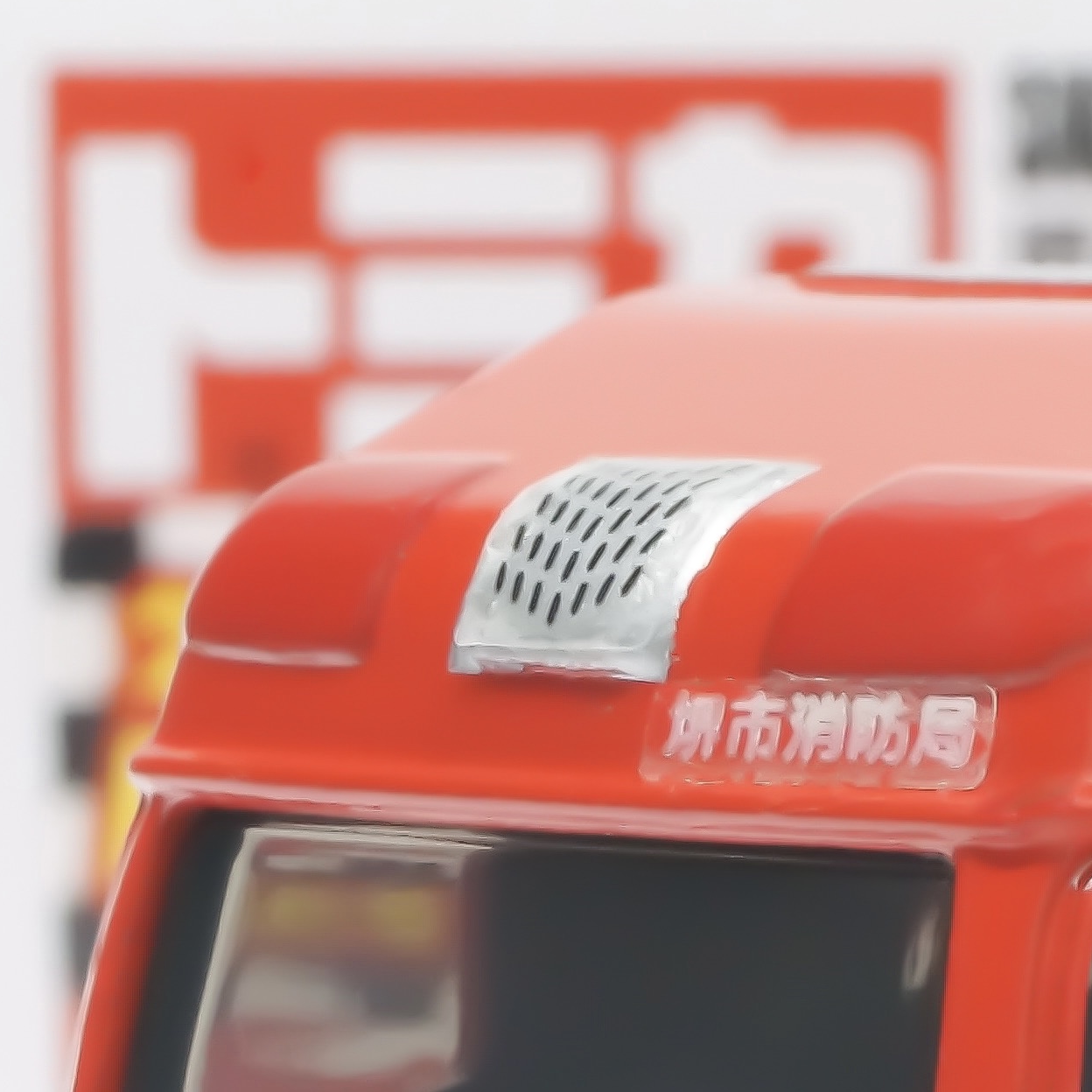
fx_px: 9839
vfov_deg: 6.3
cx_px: 1550
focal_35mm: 276
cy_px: 1115
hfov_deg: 6.3
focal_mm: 55
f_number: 18
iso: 6400
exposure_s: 1/15
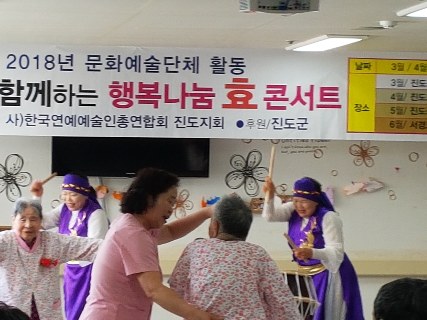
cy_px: 160
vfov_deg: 53.1
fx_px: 321
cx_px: 214
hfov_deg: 67.3
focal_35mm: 26
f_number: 1.7
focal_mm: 4.2
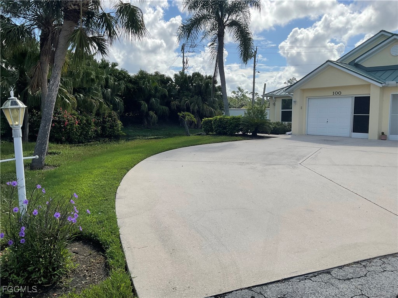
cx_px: 199
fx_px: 333
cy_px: 149
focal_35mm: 29
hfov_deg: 61.7
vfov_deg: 48.2
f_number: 1.8
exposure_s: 1/2667
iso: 16
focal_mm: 3
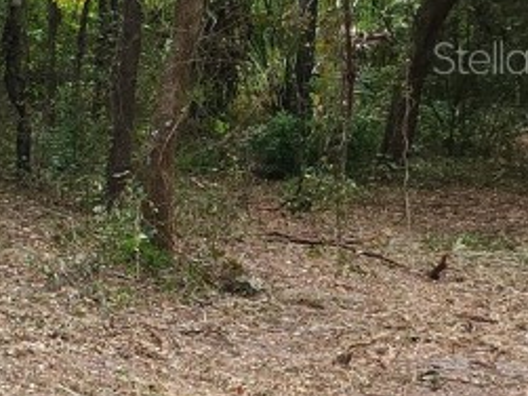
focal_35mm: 94
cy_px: 57
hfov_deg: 16.9
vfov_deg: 15.6
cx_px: -446
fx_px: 1433
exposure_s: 1/120
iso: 50
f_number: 1.8
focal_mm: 5.4
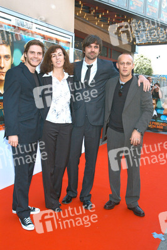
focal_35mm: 42
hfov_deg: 31.8
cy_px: 125
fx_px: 293
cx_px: 84
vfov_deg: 46.4
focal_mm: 28
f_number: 10
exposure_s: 1/60
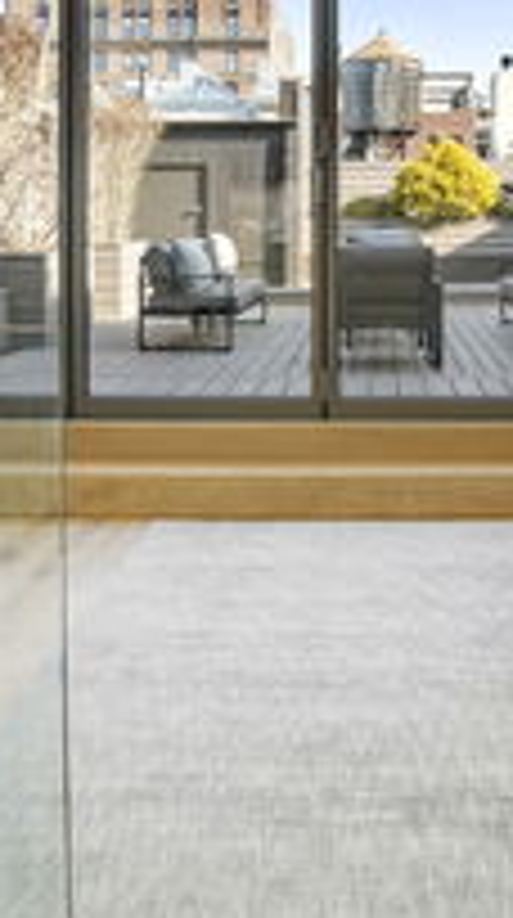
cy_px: 252
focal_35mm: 42
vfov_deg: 47.0
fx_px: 1021
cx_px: 382
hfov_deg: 27.8
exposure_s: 1/10
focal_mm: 17
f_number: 8
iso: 100
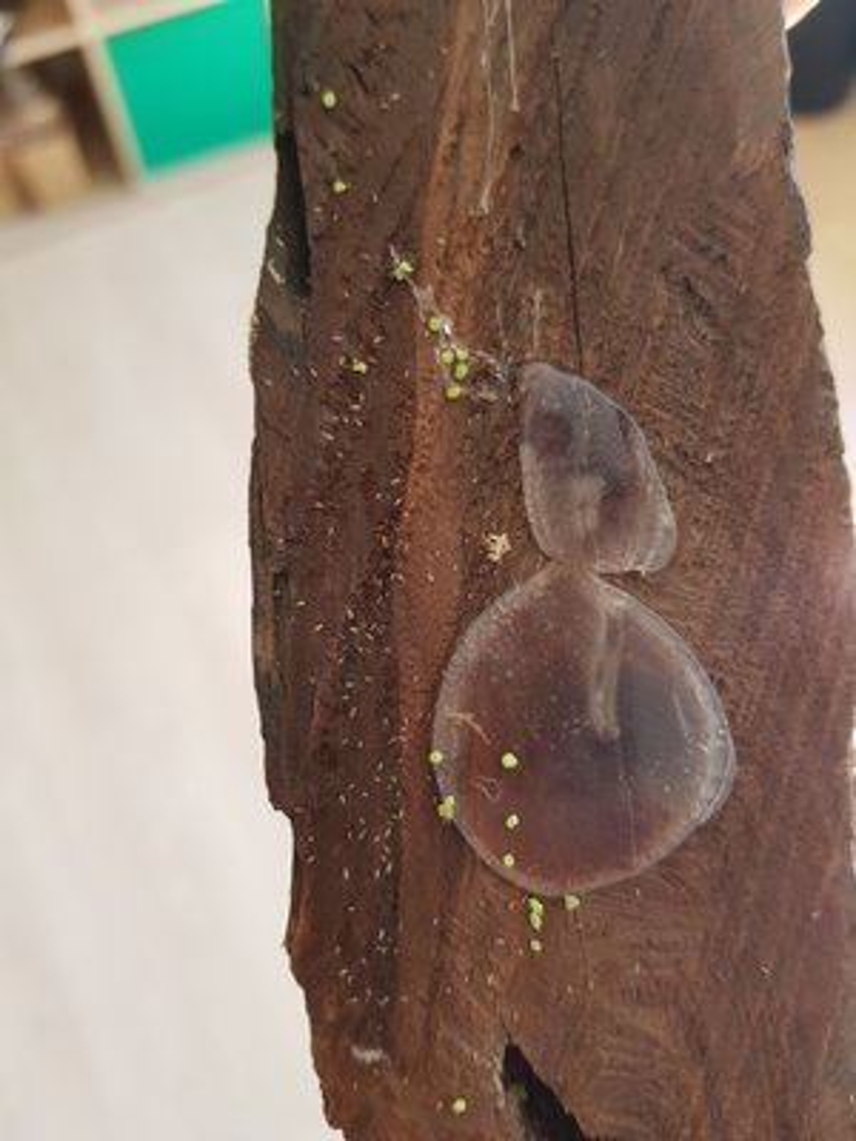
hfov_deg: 53.1
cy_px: 570
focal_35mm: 26
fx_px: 857
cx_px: 428
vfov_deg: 67.3
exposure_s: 1/50
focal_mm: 4.2
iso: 80
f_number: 1.7
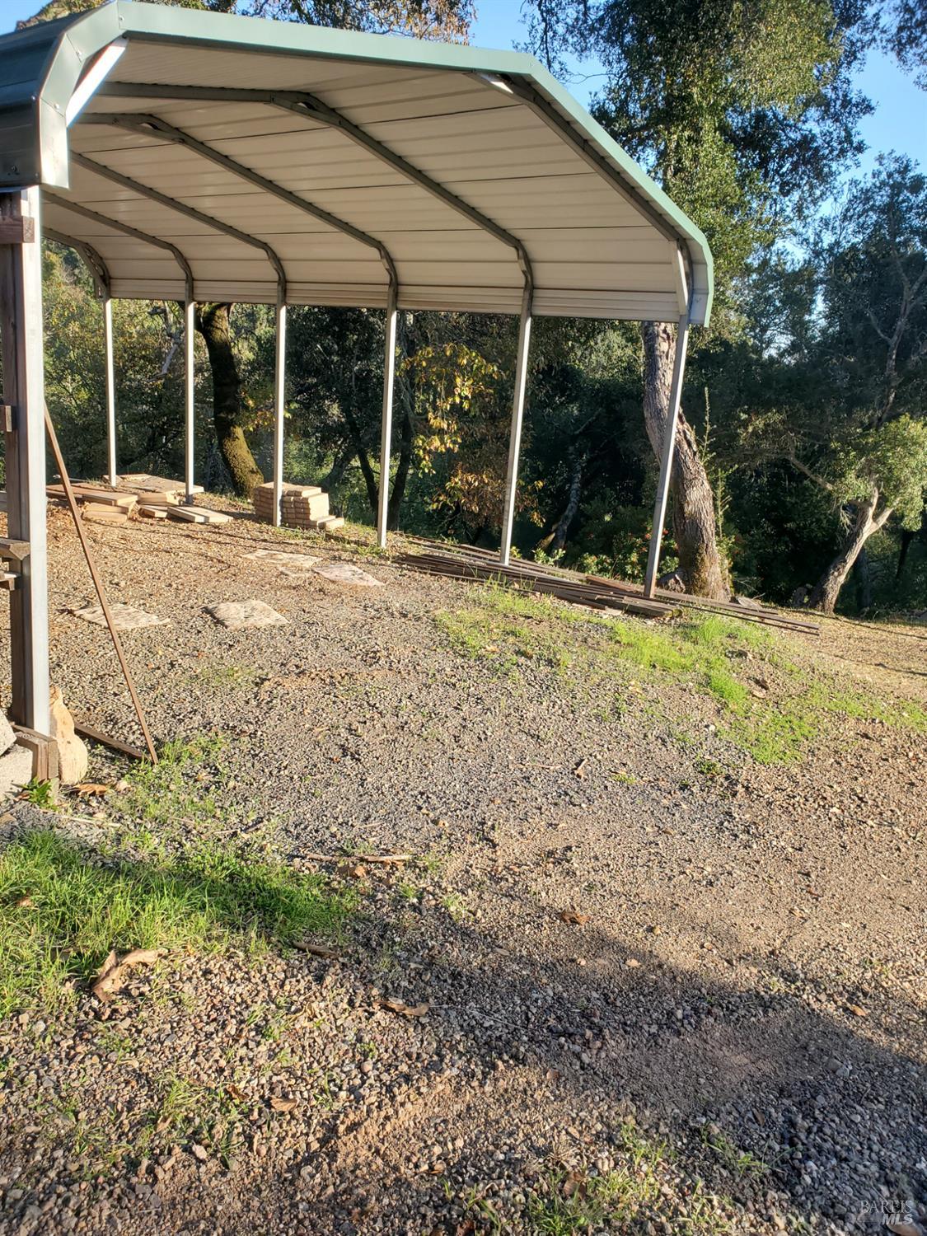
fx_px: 928
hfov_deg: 53.1
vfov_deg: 67.3
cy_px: 618
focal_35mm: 26
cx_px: 464
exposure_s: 1/388
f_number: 2.4
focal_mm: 4.3
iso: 50
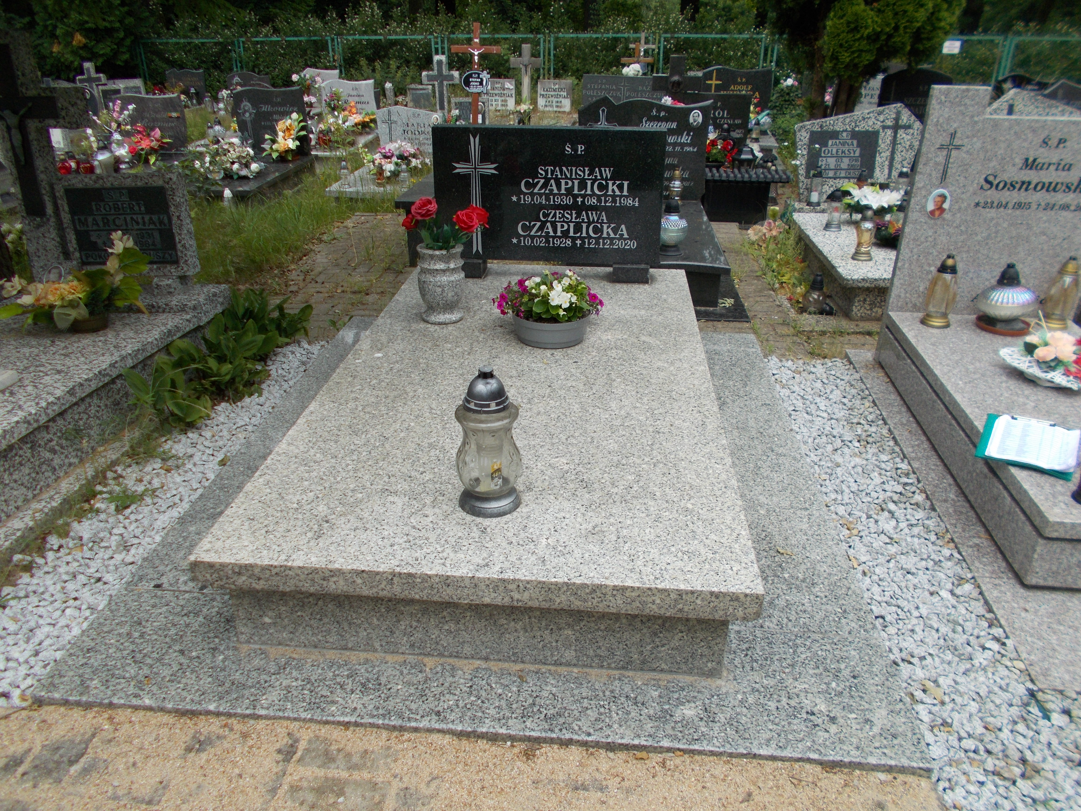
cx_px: 540
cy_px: 406
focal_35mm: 26
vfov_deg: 53.1
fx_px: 812
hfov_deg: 67.3
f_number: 3.2
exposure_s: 1/320
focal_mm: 4.6
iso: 80
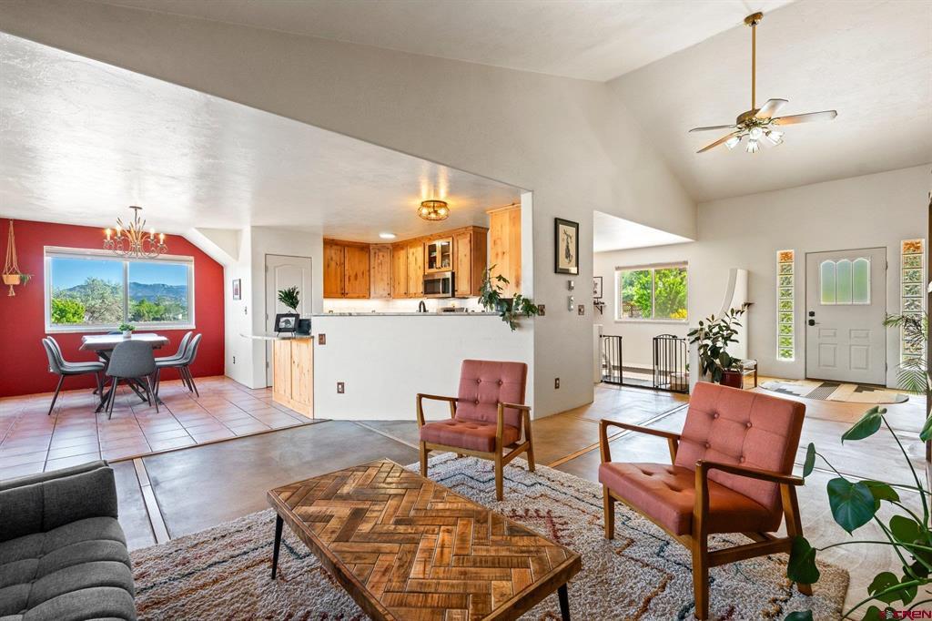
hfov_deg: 96.8
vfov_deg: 73.7
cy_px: 310
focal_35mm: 16
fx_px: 414
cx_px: 466
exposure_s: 1/20
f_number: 8
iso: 400
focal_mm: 16
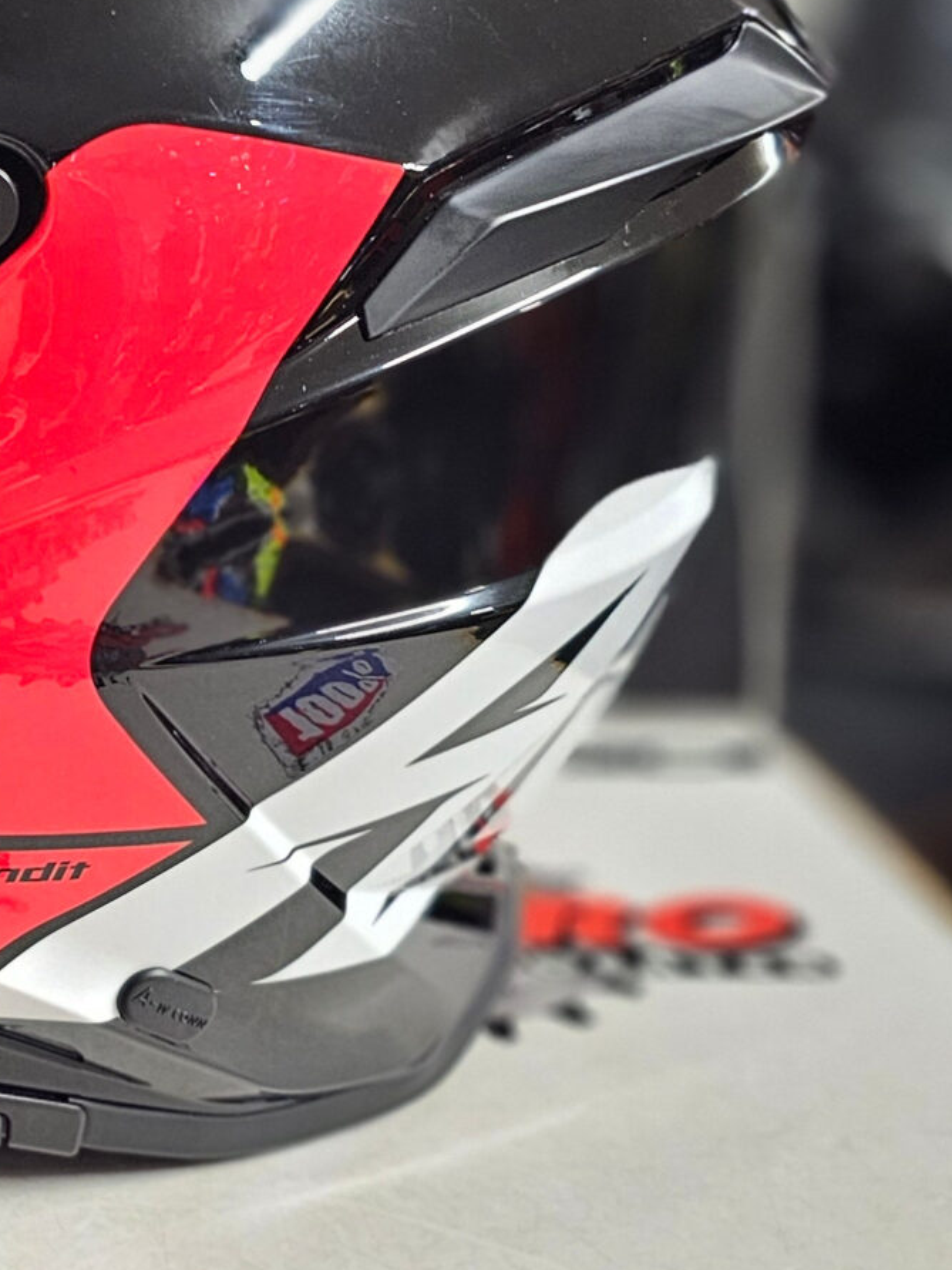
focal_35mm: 66
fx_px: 2420
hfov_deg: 20.4
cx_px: -272
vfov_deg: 29.2
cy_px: 457
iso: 500
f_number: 1.7
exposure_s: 1/50
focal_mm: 6.3
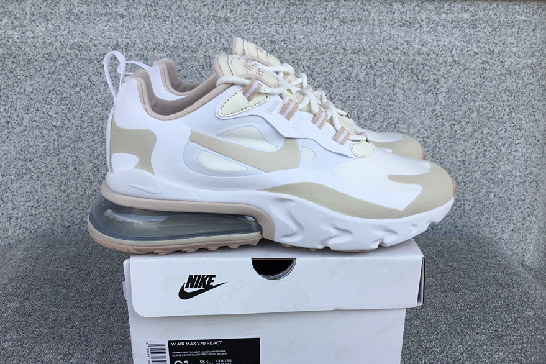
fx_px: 500
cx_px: 271
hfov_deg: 57.2
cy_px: 203
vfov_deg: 39.9
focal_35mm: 33
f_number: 2.4
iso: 25
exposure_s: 1/500
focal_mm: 3.3
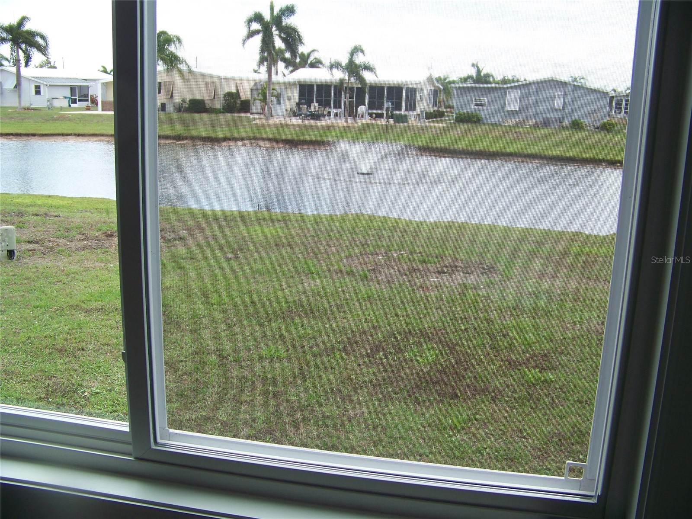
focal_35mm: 36
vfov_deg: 39.7
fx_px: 720
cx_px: 346
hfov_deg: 51.4
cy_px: 260
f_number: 2.8
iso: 64
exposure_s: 1/250
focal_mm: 5.85
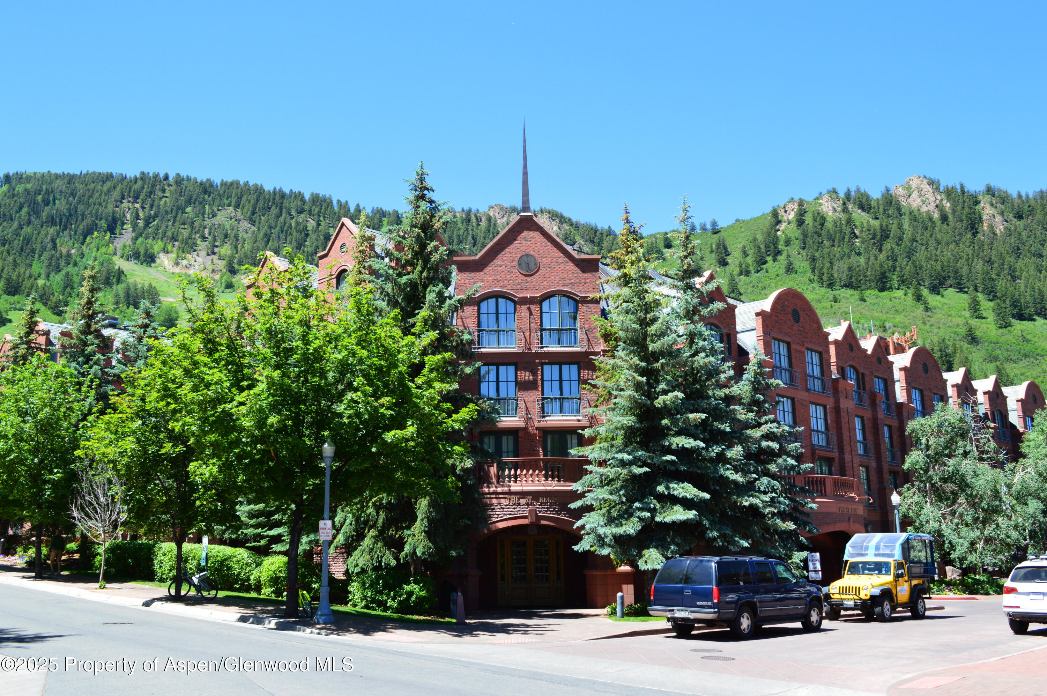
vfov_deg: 39.9
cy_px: 348
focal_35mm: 33
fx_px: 959
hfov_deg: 57.3
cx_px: 524
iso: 400
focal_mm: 22
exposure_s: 1/200
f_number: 10
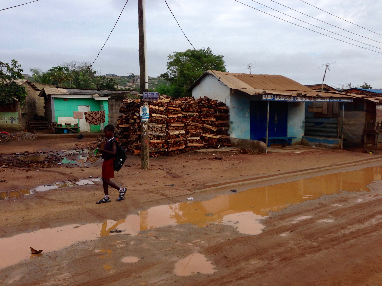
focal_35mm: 33
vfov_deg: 42.9
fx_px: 364
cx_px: 191
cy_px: 143
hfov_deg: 55.4
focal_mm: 4.12
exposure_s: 1/821
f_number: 2.4
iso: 50
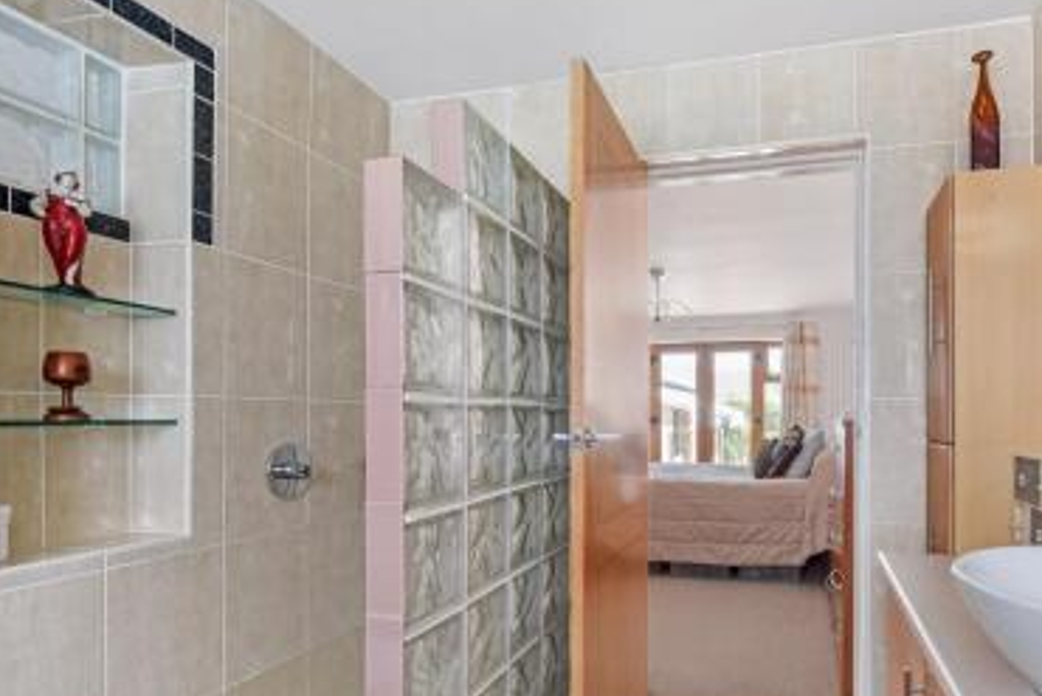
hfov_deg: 88.4
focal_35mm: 18
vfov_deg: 67.0
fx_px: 521
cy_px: 407
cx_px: 642
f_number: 10
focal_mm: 14
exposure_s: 1/2.5
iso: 640
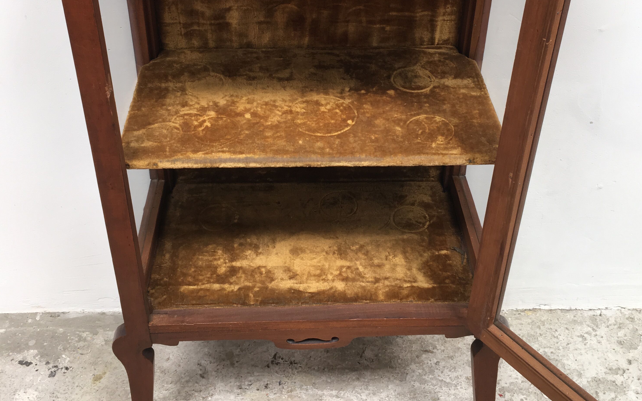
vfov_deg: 30.0
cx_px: 324
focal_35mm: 42
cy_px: 95
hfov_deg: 47.2
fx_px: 735
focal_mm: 4.15
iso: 32
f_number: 2.2
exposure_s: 1/50
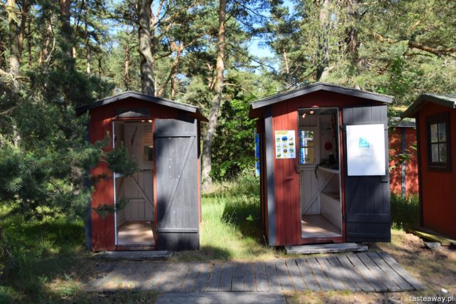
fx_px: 418
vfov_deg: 40.0
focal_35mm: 33
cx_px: 228
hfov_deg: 57.2
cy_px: 152
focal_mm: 22
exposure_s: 1/160
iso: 100
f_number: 5
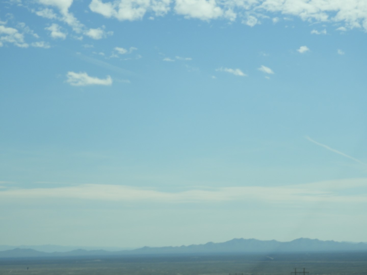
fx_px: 1219
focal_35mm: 115
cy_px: 138
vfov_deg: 12.9
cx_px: 184
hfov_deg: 17.1
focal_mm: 20.6
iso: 100
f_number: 5
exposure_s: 1/1000
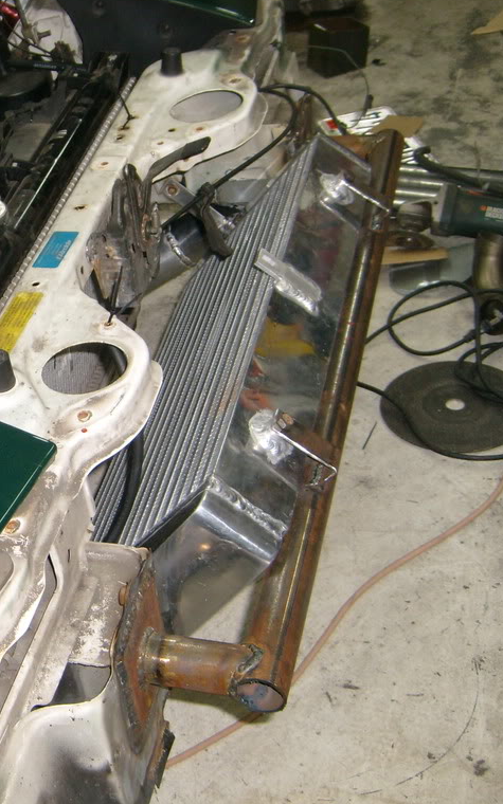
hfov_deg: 24.5
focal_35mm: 50
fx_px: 1097
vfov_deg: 40.3
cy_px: 399
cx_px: -18
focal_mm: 5.8
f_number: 2.8
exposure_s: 1/45
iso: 100
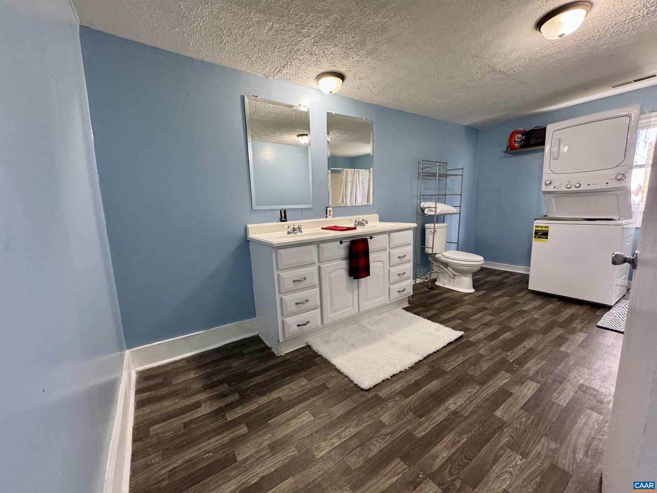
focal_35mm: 14
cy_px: 246
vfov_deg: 85.7
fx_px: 266
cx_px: 328
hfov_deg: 102.1
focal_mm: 2.22
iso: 400
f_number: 2.2
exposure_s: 1/60
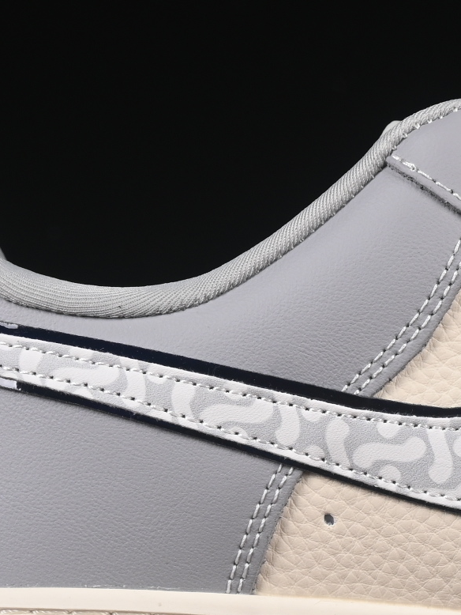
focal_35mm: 258
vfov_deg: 7.7
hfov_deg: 5.7
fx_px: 4579
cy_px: 360
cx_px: 617
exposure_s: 1/80
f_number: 8
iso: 160
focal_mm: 50
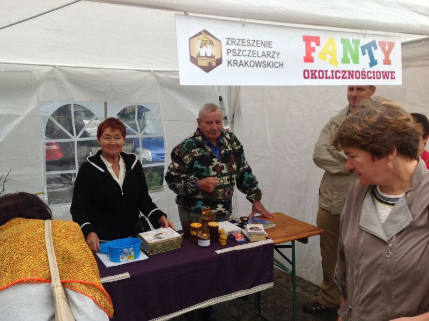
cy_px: 160
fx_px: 433
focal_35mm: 35
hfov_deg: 52.7
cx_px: 214
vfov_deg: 40.6
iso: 50
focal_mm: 4.28
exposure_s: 1/355
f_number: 2.4
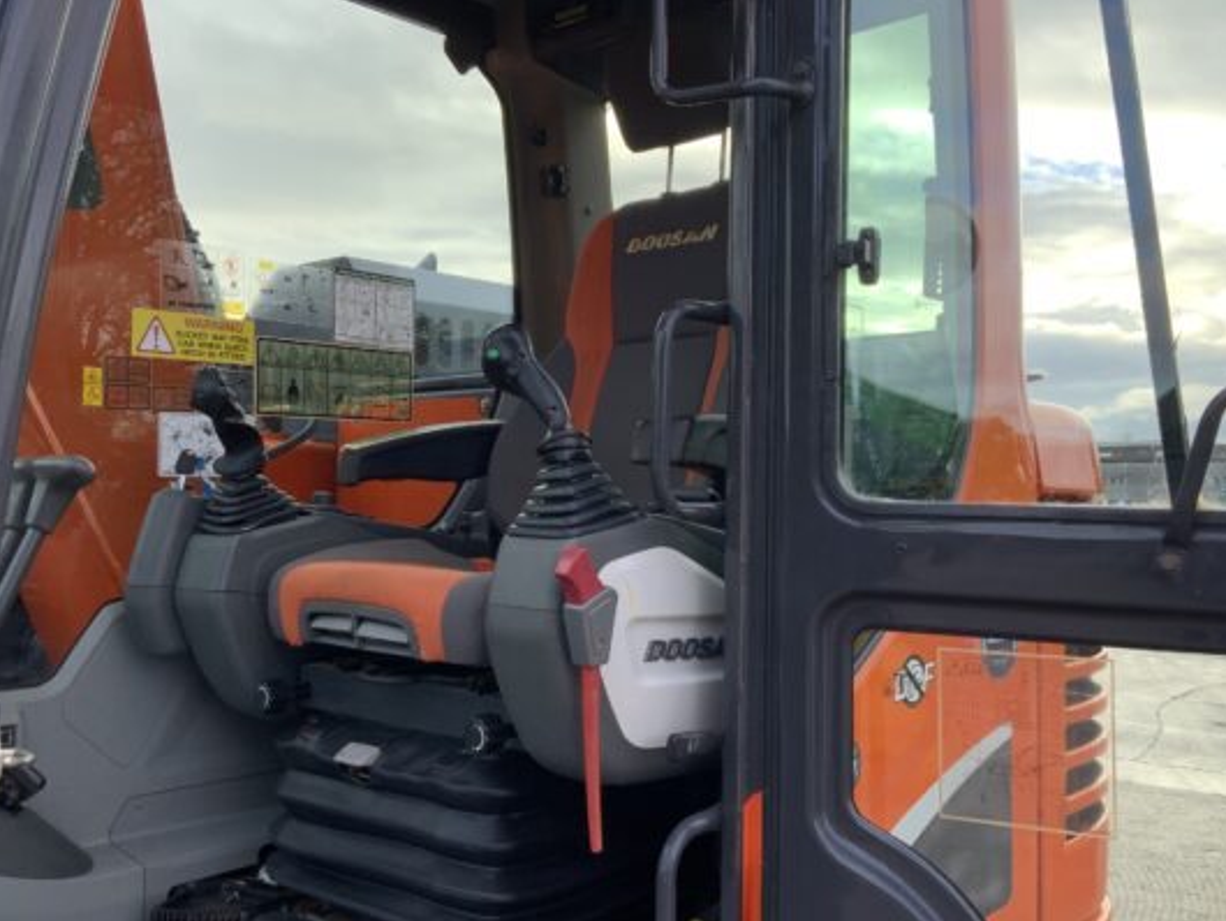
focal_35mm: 35
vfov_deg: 40.7
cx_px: 685
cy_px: 442
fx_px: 1240
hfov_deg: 52.5
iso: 16
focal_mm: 3
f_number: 1.8
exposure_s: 1/224
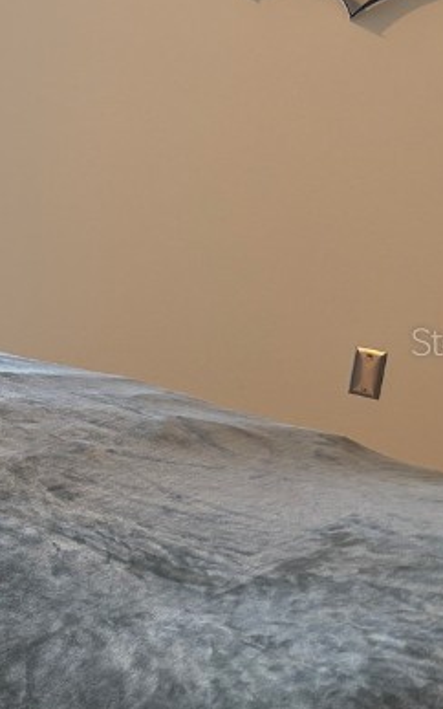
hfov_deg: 15.4
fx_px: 1410
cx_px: -353
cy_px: 341
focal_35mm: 73
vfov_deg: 28.2
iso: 80
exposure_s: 1/60
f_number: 1.6
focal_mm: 5.96
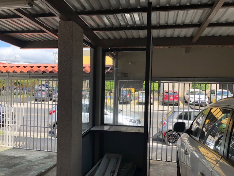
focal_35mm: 28
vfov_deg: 49.7
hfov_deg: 63.4
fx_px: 189
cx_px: 117
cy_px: 88
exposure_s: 1/466
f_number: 1.8
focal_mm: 3.99
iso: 20
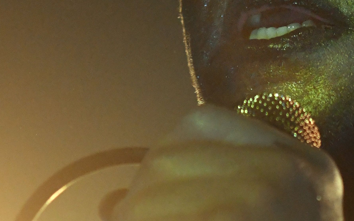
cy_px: -63
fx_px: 6653
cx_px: 343
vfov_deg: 1.9
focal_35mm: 690
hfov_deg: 3.0
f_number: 4
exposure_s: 1/2500
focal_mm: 145
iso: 4000
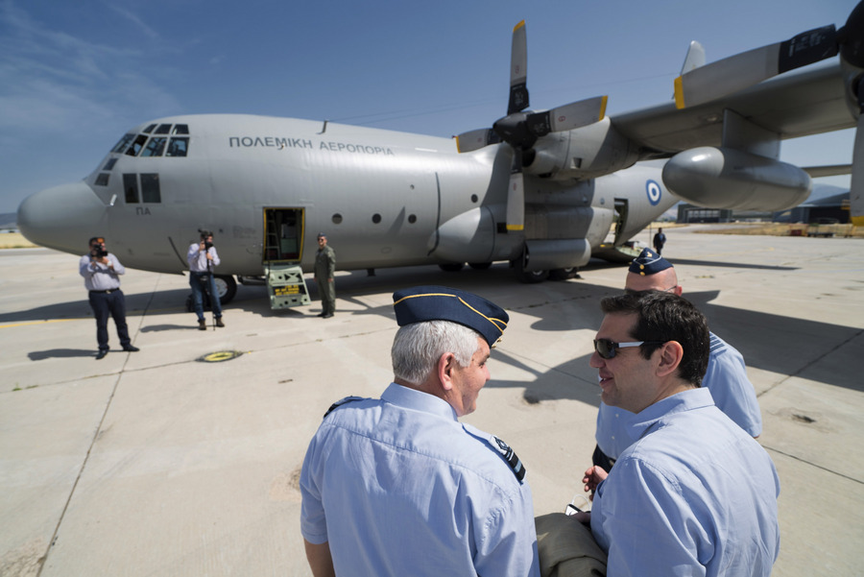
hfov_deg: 96.7
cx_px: 432
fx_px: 384
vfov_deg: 73.8
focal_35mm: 16
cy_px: 288
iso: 100
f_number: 5.6
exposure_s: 1/640
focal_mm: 16
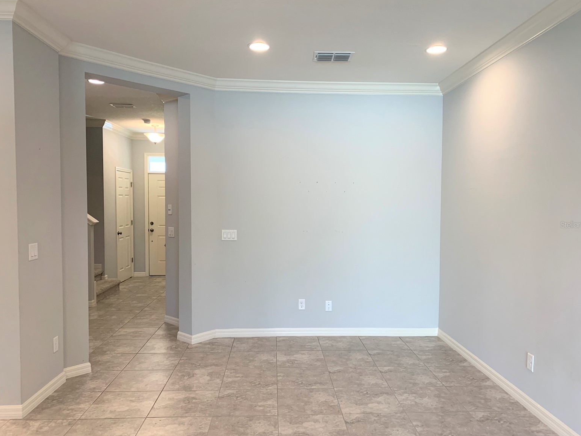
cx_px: 294
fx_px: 453
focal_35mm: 27
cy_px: 224
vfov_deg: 51.4
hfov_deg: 65.3
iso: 80
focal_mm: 4.25
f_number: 1.8
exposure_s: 1/60
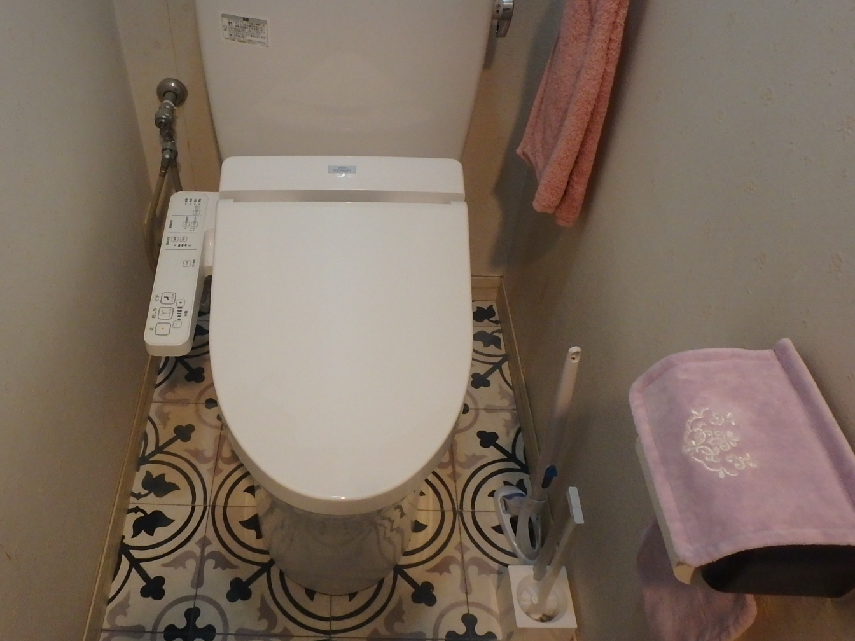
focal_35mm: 30
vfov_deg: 46.8
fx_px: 741
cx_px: 326
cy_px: 302
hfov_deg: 59.3
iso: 400
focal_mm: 3.7
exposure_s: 1/30
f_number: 3.5
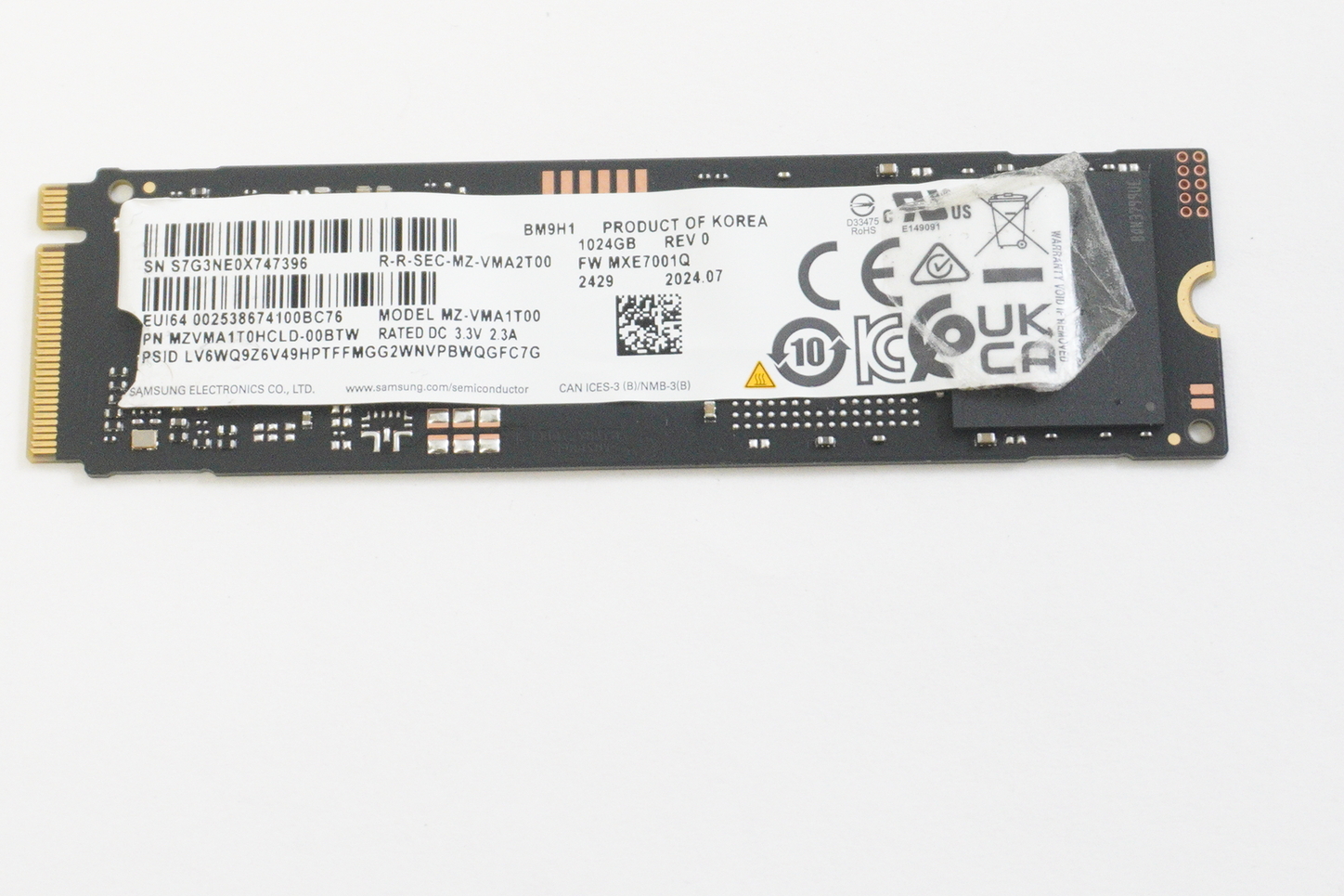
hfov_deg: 23.1
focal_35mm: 88
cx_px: 648
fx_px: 3285
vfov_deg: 15.5
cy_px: 302
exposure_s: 1/100
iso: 3200
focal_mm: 34
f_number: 5.6
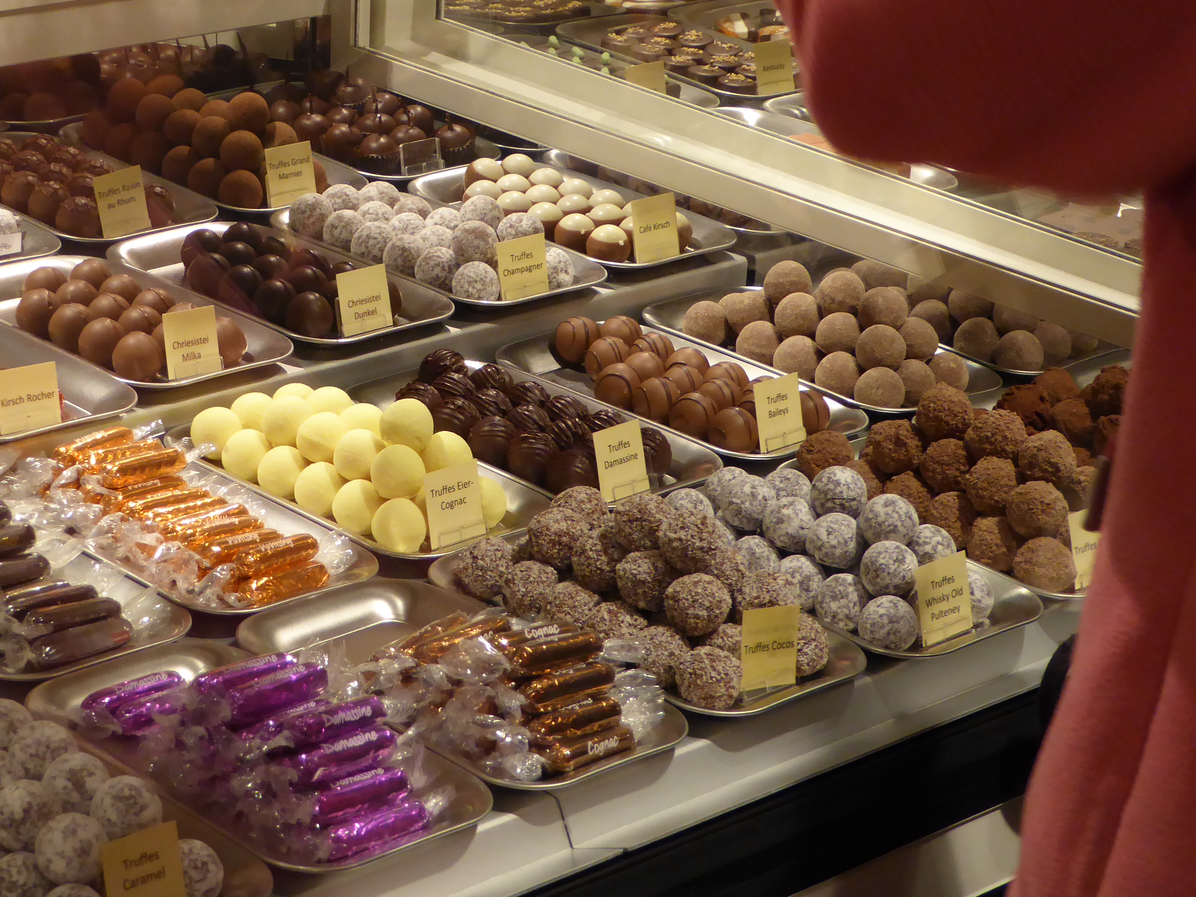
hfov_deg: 19.7
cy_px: 370
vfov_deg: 14.9
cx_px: 319
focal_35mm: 99
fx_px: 3420
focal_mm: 10.9
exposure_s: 1/60
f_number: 4.3
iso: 250
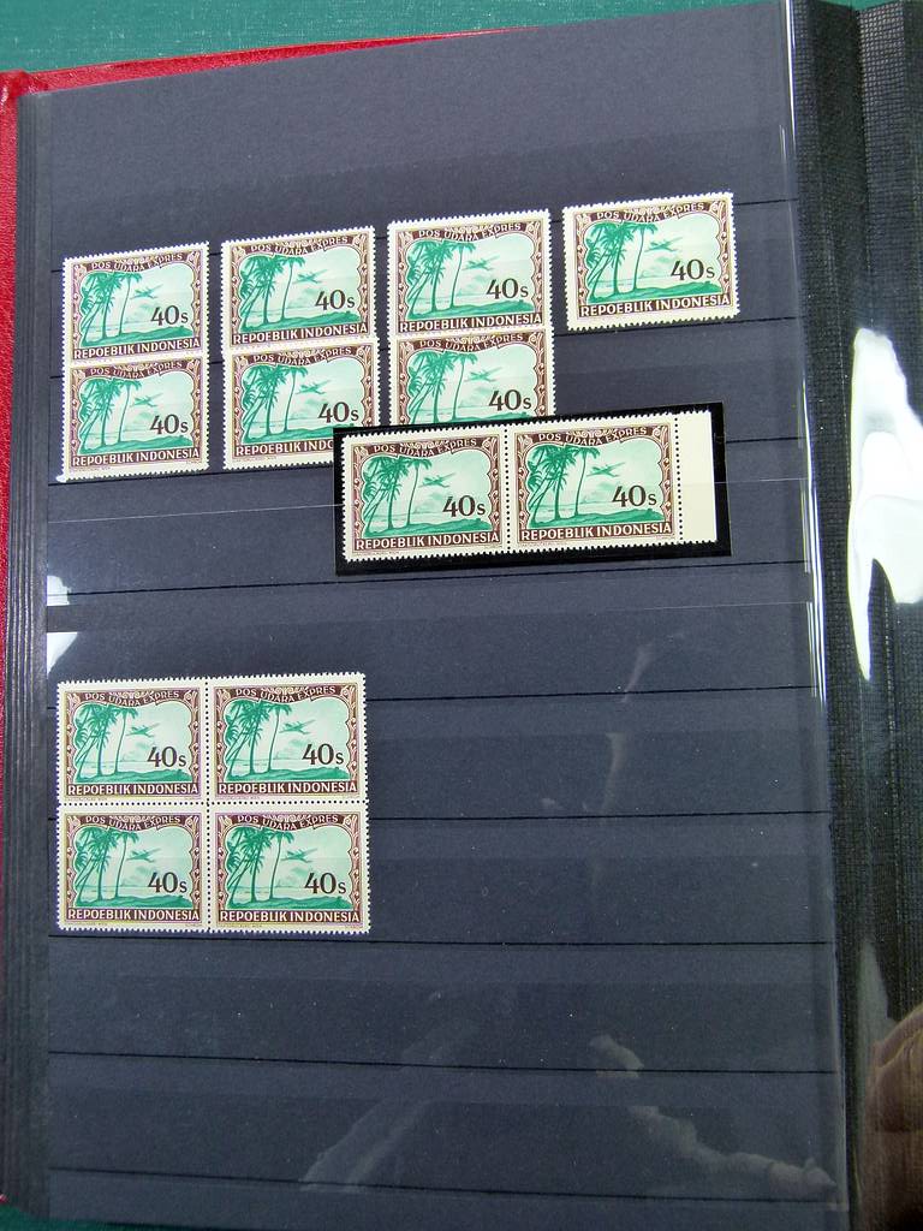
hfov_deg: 39.7
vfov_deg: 51.4
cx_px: 462
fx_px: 1280
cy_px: 616
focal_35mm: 36
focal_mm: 6.5
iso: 160
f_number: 3.1
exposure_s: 1/60
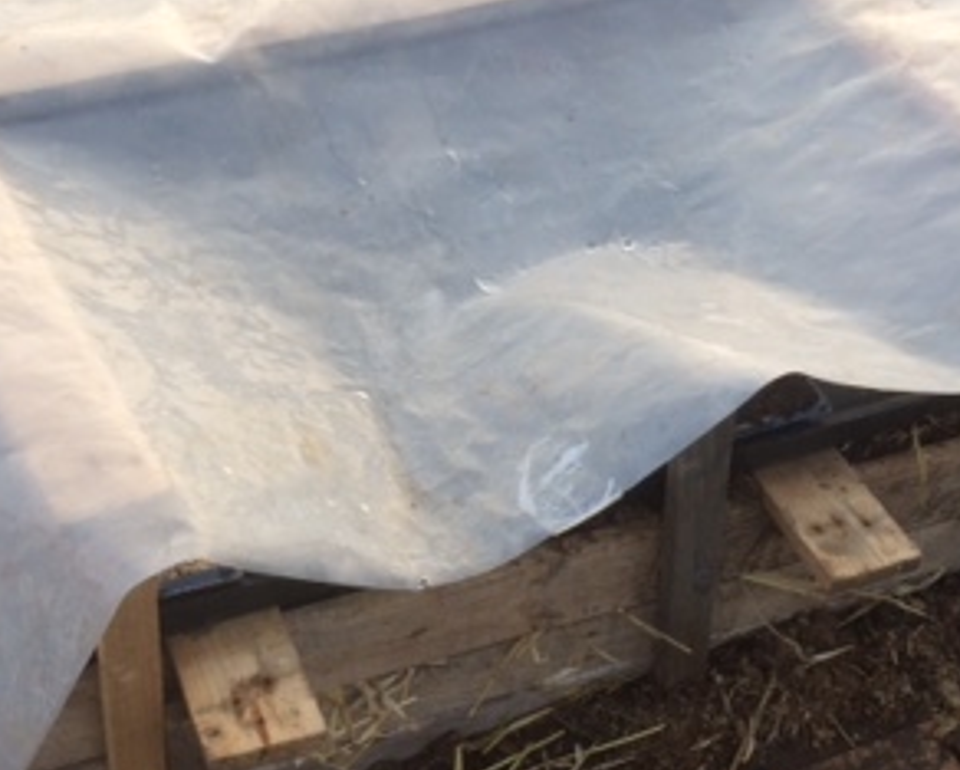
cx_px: 464
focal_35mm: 62
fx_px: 1763
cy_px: 339
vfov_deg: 24.6
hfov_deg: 30.5
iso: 40
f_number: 2.2
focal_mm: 4.15
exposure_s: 1/120
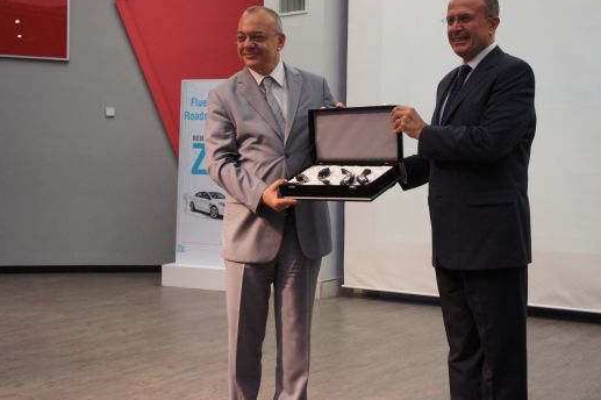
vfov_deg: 27.5
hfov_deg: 40.2
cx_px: 355
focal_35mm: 49
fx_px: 817
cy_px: 185
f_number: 4
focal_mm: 26
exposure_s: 1/250
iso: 1250
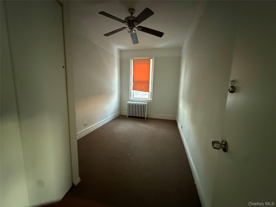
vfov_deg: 85.7
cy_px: 104
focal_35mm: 14
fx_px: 112
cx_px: 138
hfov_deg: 102.1
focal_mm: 2.22
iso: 1250
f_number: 2.2
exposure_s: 1/35
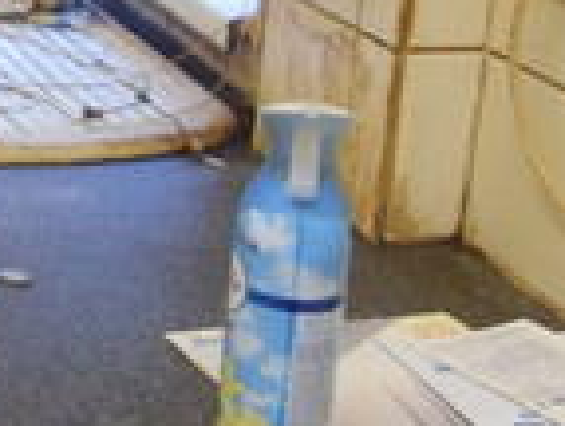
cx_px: -498
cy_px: -18
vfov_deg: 14.2
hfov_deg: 15.8
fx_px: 1685
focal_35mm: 103
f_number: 3.5
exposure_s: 1/60
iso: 1250
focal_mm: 10
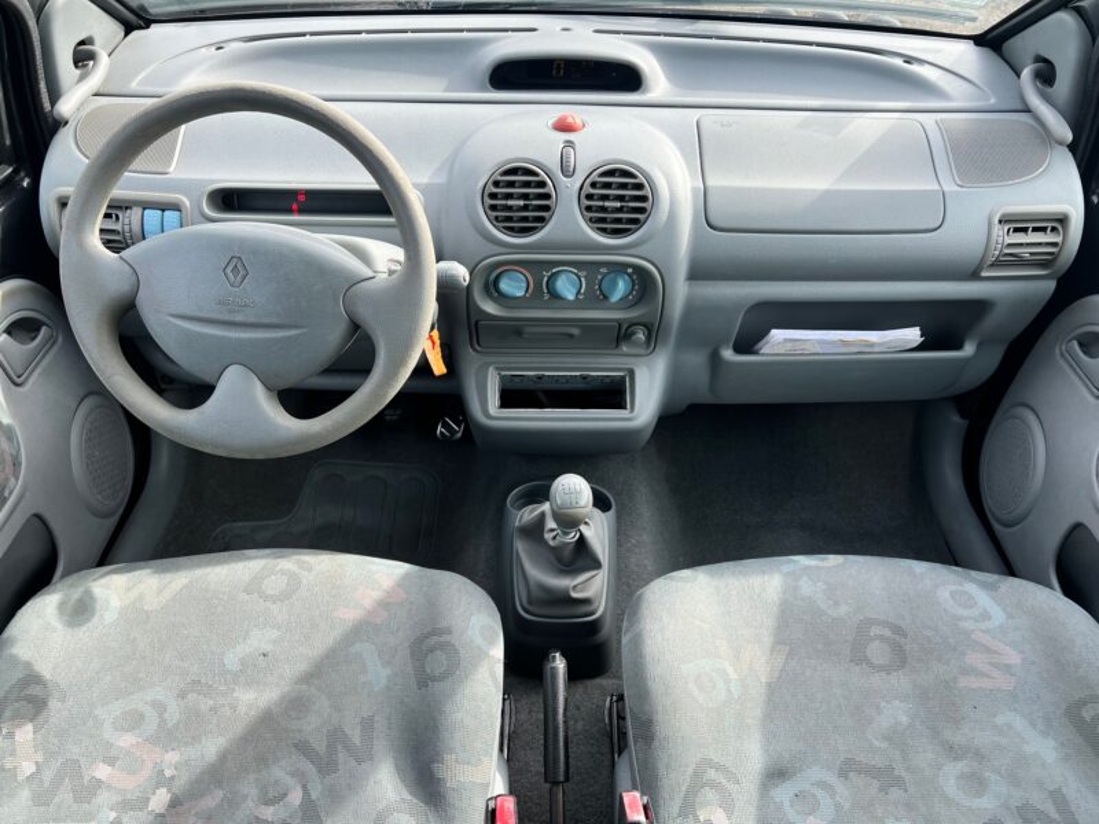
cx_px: 550
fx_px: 825
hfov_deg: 67.3
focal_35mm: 26
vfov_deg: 53.1
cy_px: 412
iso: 50
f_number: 1.5
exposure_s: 1/358
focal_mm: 5.7
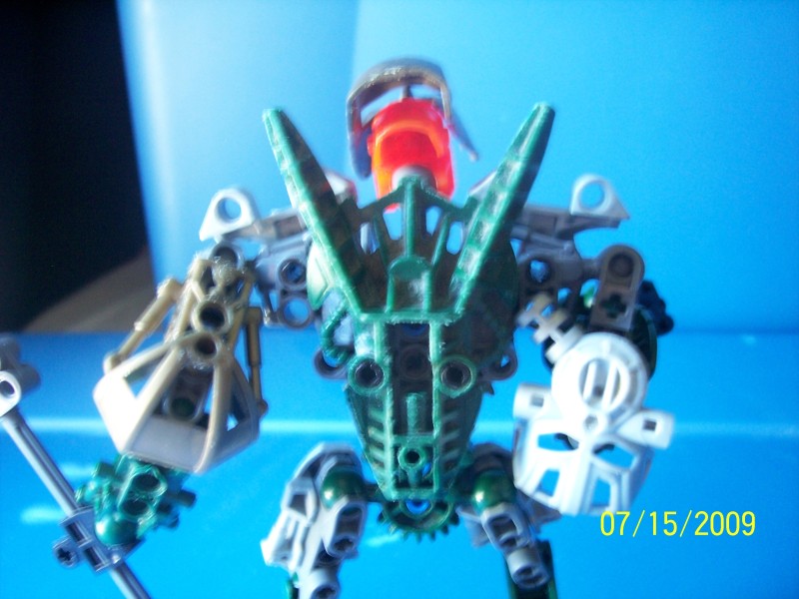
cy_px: 300
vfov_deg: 36.8
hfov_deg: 47.9
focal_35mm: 39
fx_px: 900
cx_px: 400
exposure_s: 1/4
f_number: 3.4
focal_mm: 8
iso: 200
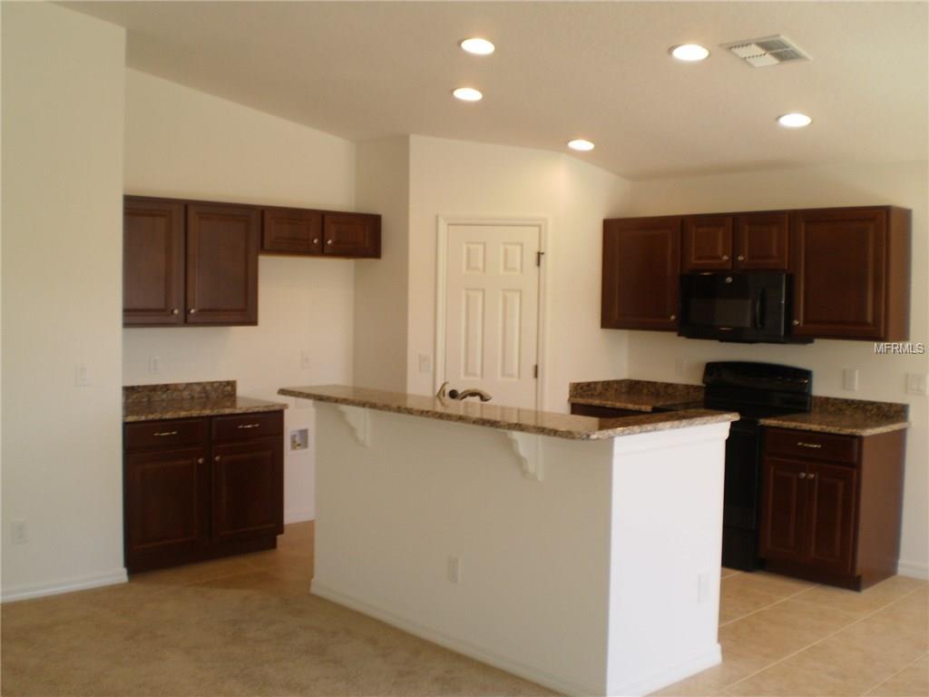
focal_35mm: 36
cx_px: 464
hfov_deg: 51.4
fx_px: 966
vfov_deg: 39.7
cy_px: 348
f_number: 3.1
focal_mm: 6.3
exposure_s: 1/40
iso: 64
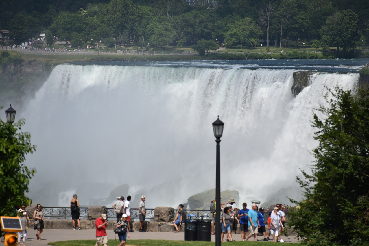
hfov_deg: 6.8
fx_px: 3085
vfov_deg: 4.6
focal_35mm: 301
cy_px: 123
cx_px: 184
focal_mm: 300
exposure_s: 1/640
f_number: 8
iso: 100
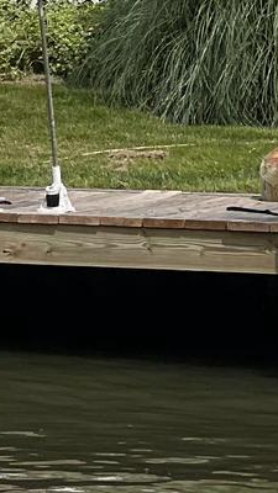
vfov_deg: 7.9
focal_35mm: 268
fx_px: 3512
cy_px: -217
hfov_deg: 4.5
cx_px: -329
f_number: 2.2
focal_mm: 7.5
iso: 32
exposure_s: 1/2481
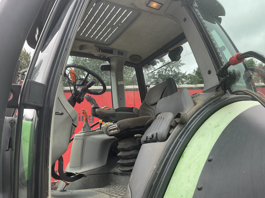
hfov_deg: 61.7
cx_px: 132
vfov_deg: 48.2
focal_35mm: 29
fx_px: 222
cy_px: 99
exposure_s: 1/171
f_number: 1.8
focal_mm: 3
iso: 16
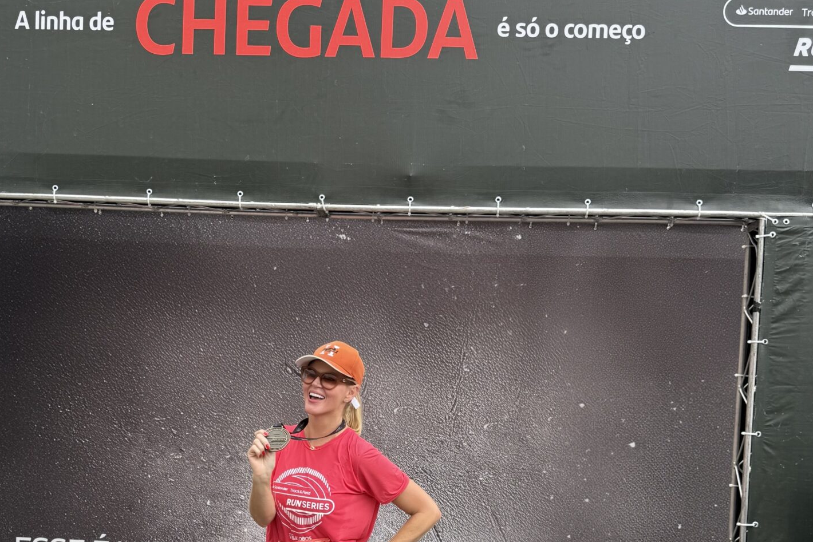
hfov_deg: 43.5
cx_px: 354
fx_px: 1016
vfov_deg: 28.9
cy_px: 464
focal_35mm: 45
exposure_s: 1/154
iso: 64
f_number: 1.78
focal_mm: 6.76
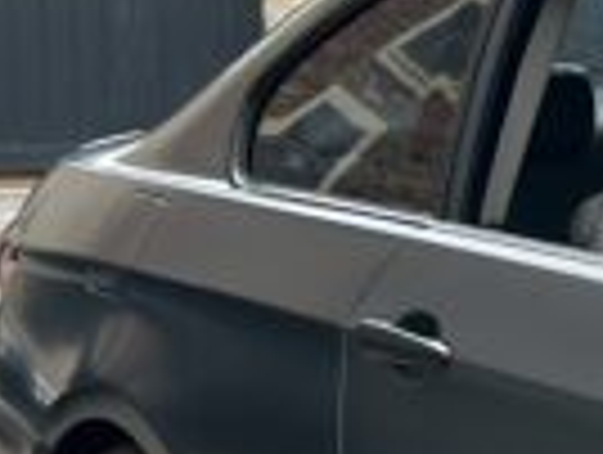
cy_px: 566
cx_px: 1539
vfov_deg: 5.2
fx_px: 4991
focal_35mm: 286
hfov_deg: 6.5
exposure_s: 1/1258
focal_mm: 6.86
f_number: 1.78
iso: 64
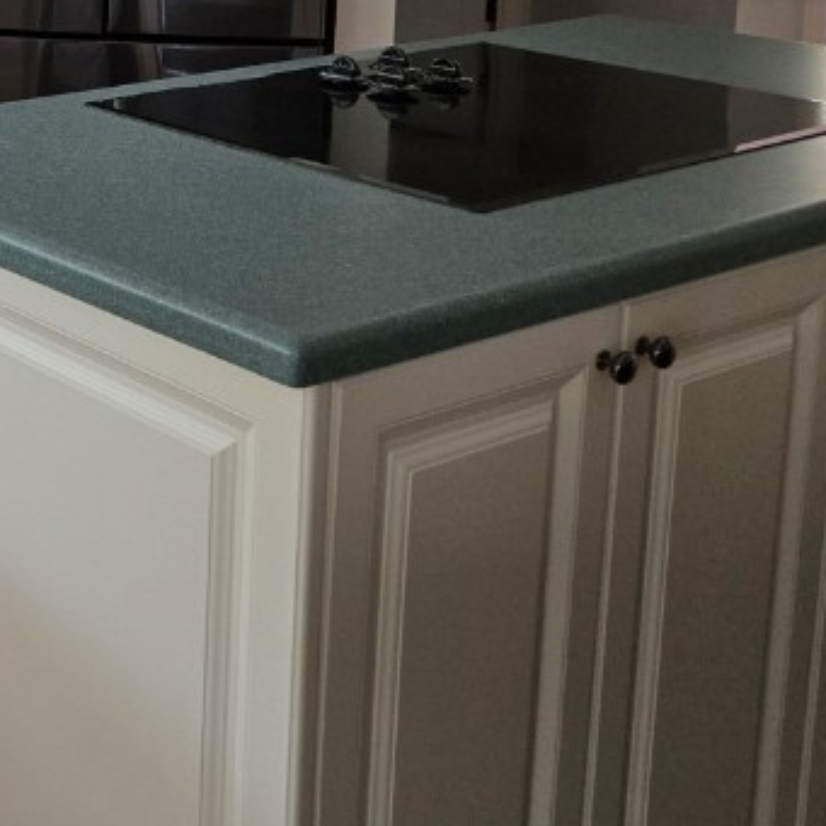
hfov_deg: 24.1
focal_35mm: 61
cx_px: -293
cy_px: -22
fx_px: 1647
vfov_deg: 26.5
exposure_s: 1/120
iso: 160
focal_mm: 5.4
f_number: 1.8
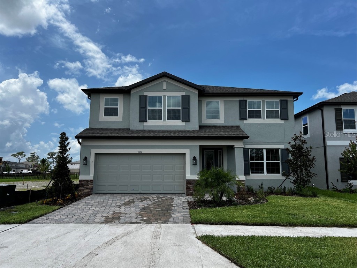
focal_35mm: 26
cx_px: 178
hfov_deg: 67.3
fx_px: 268
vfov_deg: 53.1
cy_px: 134
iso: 50
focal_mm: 5.7
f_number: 1.5
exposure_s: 1/4831
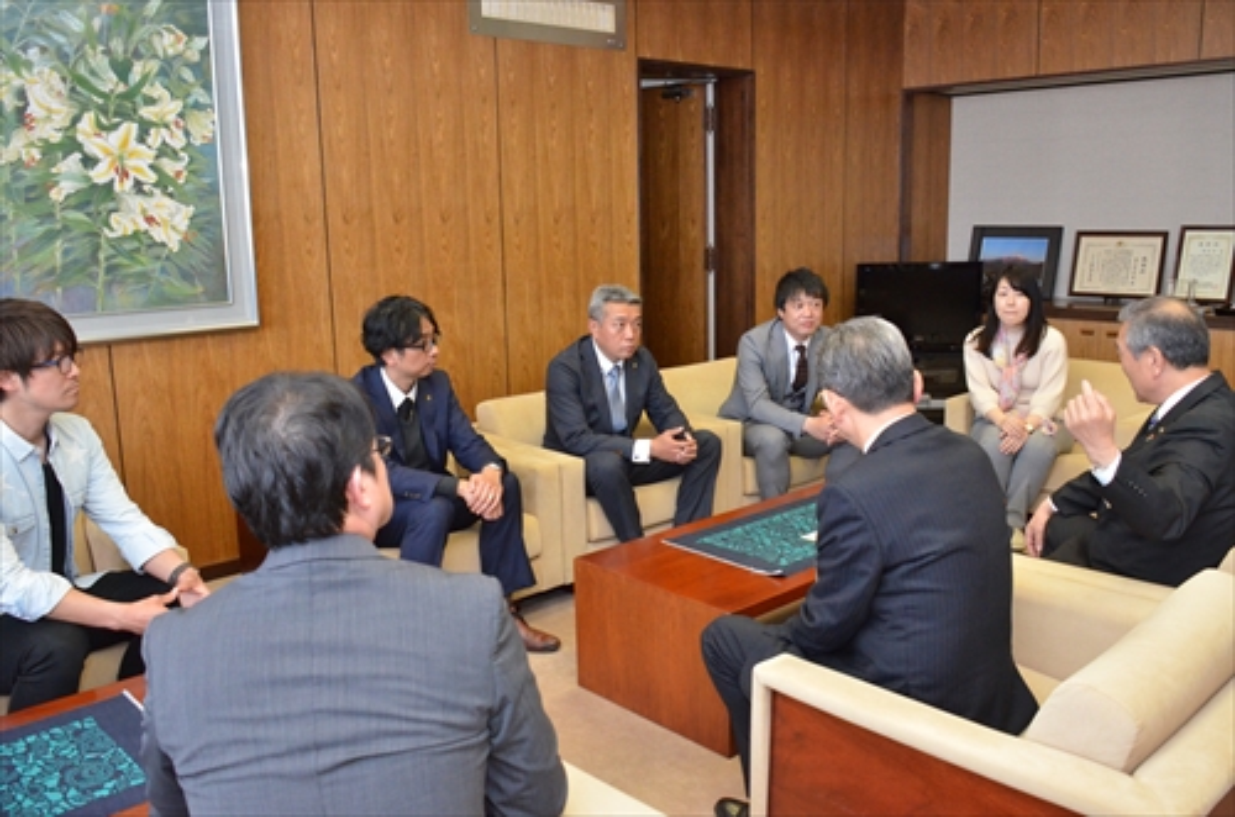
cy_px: 408
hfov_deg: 59.6
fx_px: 1078
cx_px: 618
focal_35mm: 32
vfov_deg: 41.5
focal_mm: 21
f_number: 5.6
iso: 3200
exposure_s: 1/250
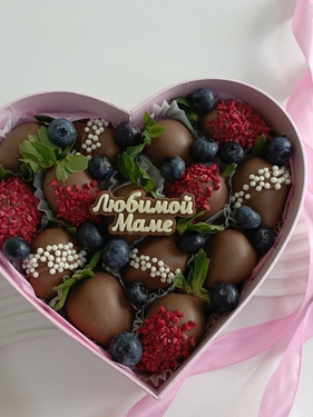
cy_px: 222
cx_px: 138
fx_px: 386
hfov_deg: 44.1
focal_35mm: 32
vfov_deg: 56.8
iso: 252
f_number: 1.69
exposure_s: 1/50
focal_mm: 4.76
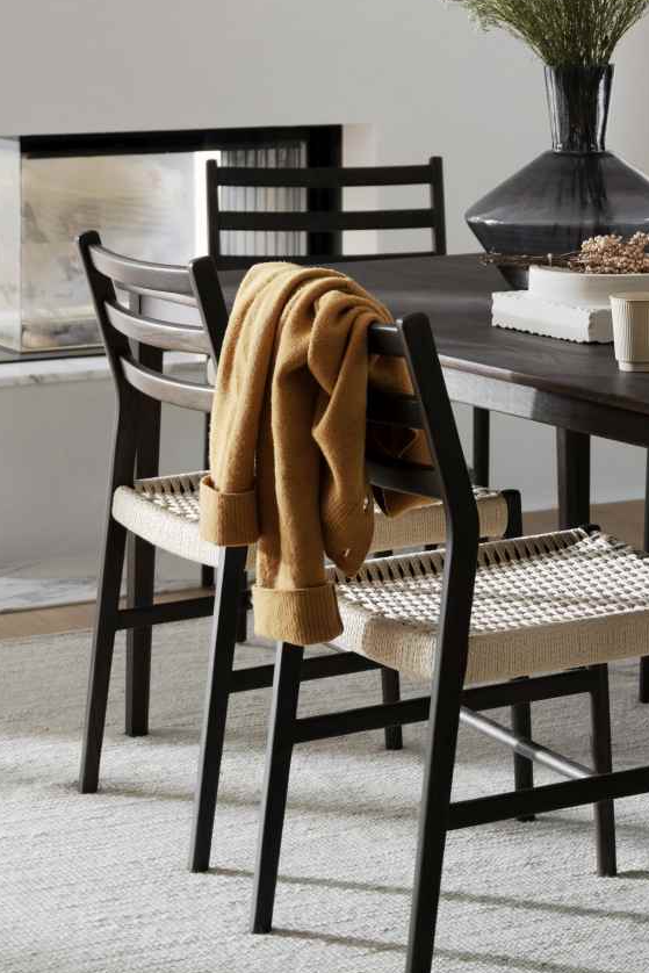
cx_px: 471
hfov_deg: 13.0
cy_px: -63
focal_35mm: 105
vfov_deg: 18.8
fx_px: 2838
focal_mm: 44
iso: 80
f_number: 4
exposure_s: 1/13
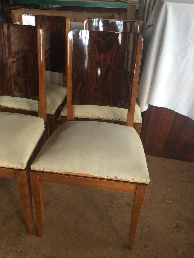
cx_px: 97
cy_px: 129
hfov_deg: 48.2
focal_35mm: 29
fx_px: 217
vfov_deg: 61.7
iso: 40
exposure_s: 1/40
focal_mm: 4.15
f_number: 2.2
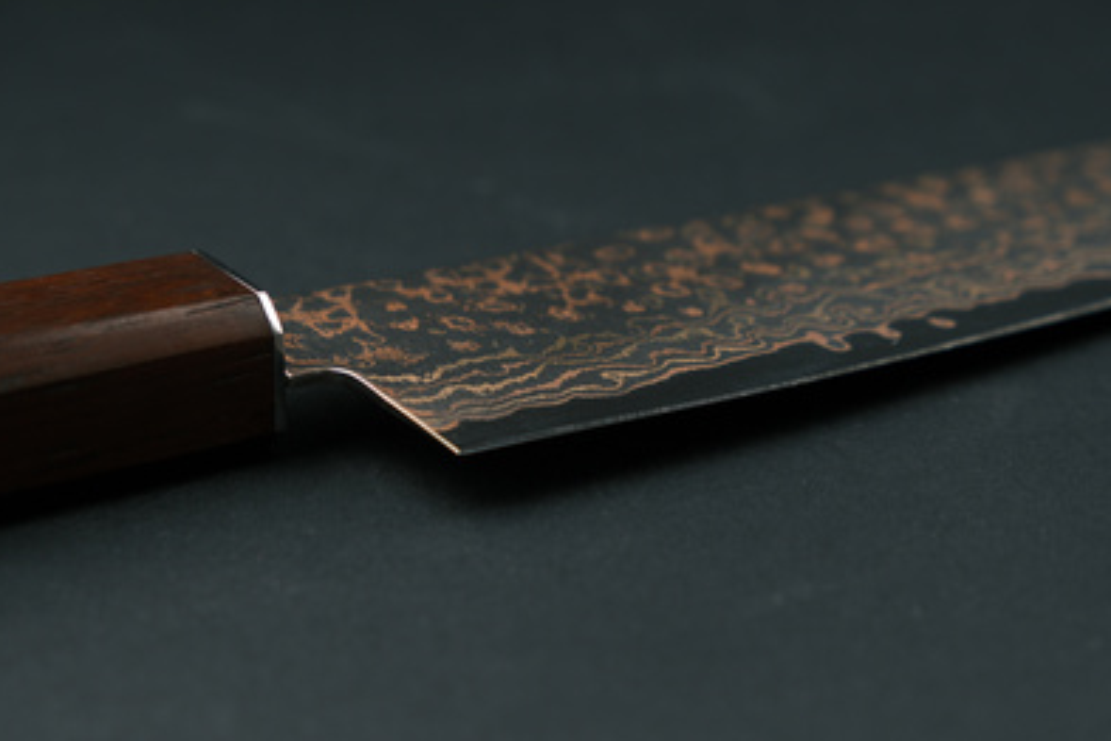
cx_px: 509
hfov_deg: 21.5
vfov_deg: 14.4
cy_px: 396
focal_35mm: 95
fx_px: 2932
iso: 400
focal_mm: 55
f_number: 5
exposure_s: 1/125
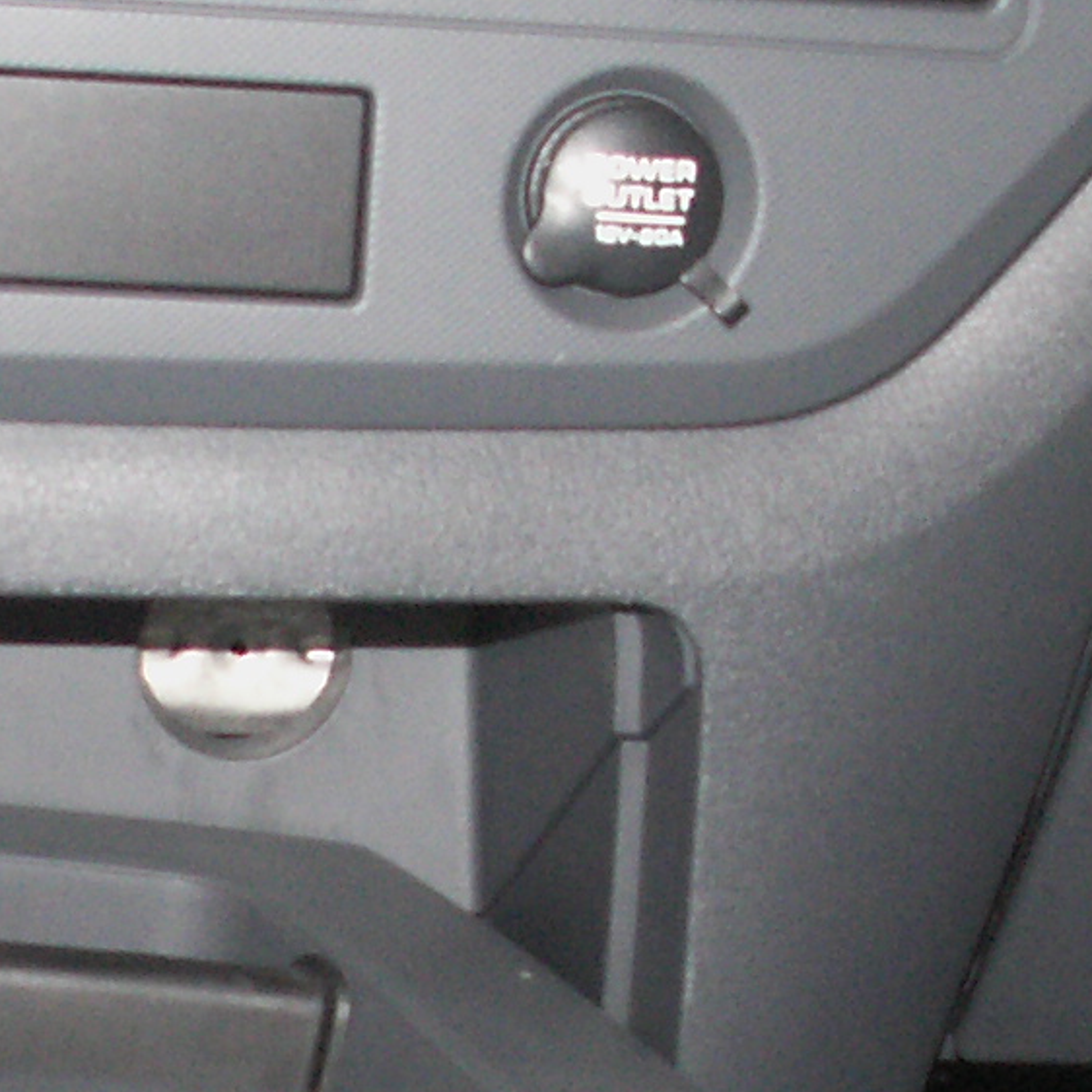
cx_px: 169
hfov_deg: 11.2
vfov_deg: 11.1
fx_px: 5532
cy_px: 1238
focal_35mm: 155
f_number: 2.8
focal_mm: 5.86
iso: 160
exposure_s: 1/40
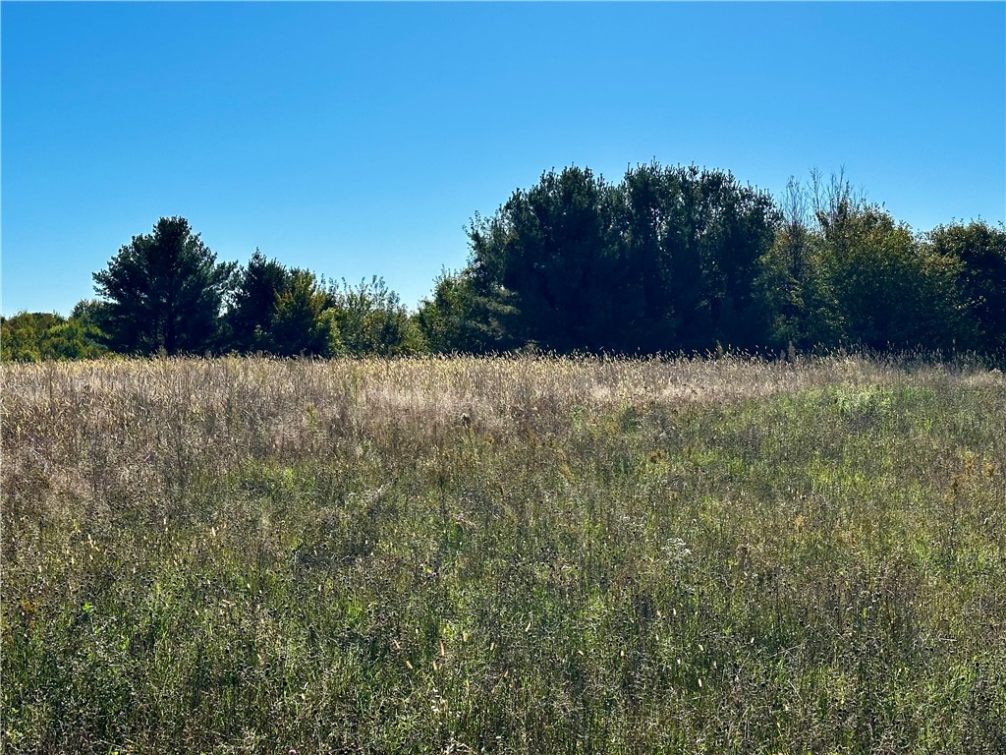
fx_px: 1395
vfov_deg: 30.3
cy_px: 378
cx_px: 503
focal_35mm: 48
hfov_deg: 39.7
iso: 64
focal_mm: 6.86
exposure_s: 1/5882
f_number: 1.78
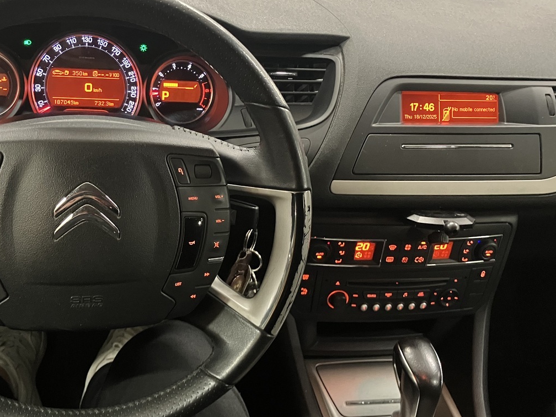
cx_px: 208
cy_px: 189
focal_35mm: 40
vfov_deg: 35.9
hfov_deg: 46.4
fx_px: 642
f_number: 1.8
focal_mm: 3.99
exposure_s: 1/25
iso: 640
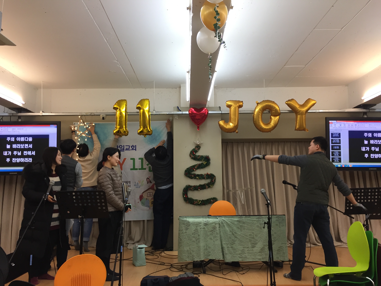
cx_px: 190
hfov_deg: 61.7
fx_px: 319
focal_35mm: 29
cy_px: 143
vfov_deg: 48.2
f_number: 2.2
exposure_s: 1/30
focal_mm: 4.15
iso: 32
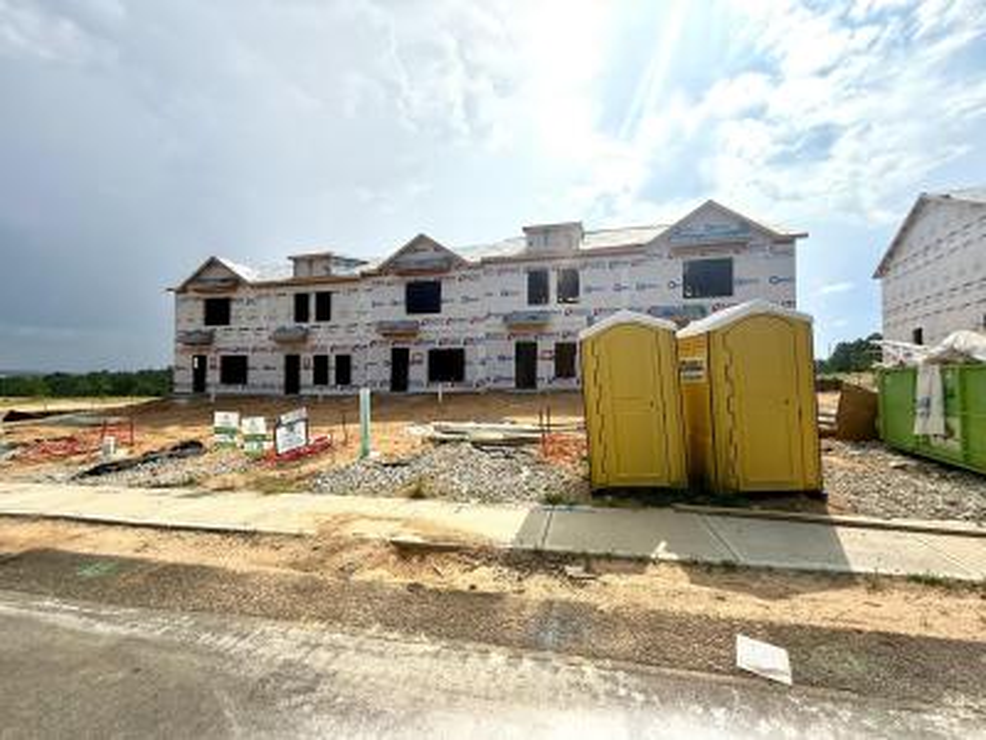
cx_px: 493
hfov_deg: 102.1
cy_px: 370
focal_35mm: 14
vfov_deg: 85.7
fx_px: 399
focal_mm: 2.22
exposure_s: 1/4149
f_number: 2.2
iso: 80
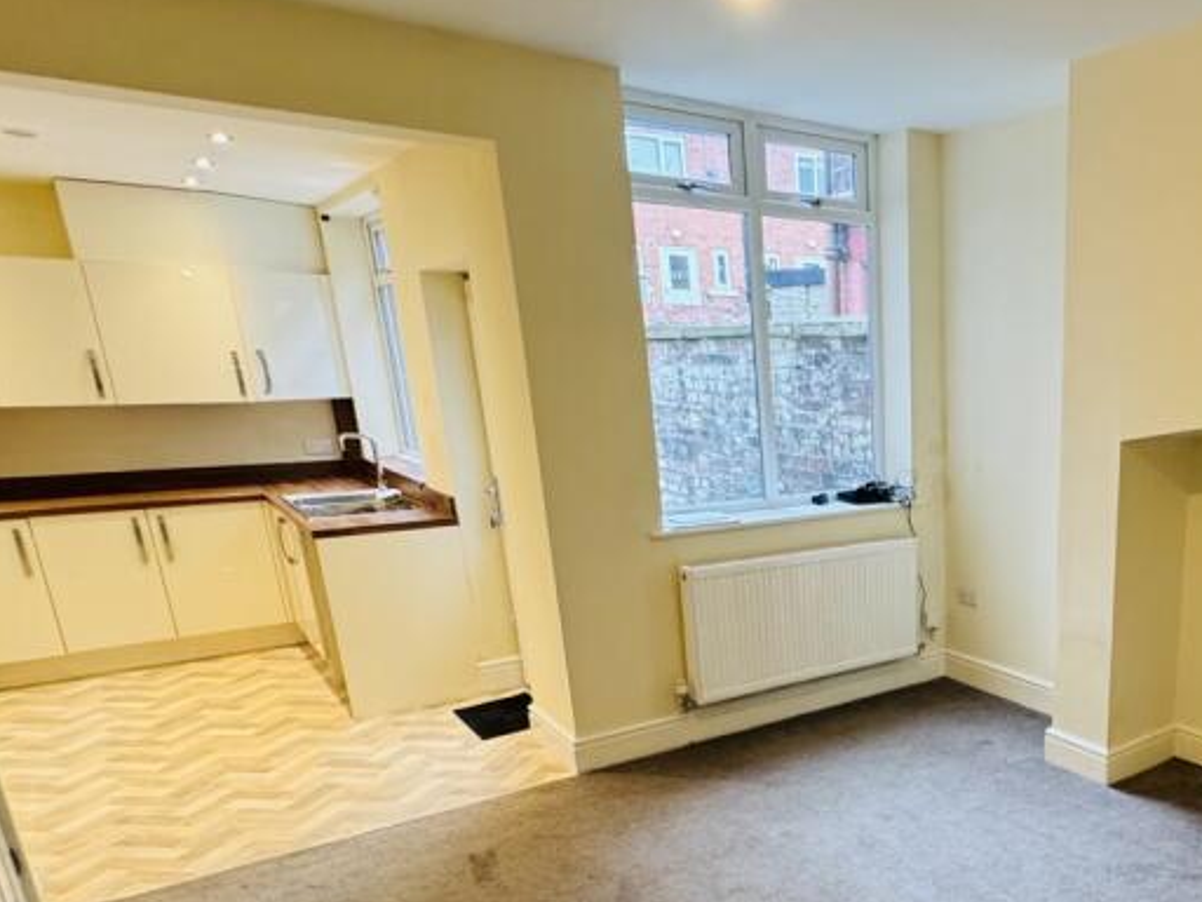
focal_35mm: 28
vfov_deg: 48.1
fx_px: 972
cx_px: 1007
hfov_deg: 57.3
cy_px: 660
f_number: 2.2
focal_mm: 2.22
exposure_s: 1/100
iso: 320
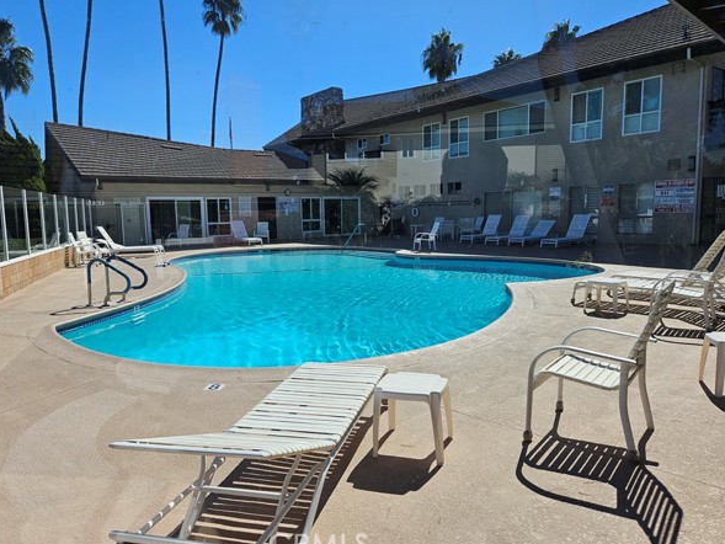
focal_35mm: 25
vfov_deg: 54.9
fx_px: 524
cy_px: 267
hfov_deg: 69.3
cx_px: 341
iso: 25
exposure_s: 1/3009
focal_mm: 5.4
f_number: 1.8
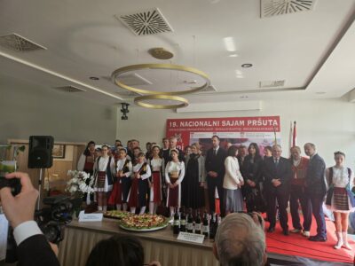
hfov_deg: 73.9
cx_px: 178
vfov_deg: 58.9
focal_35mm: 23
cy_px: 133
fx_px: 236
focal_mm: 5.4
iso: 50
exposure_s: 1/100
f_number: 1.8
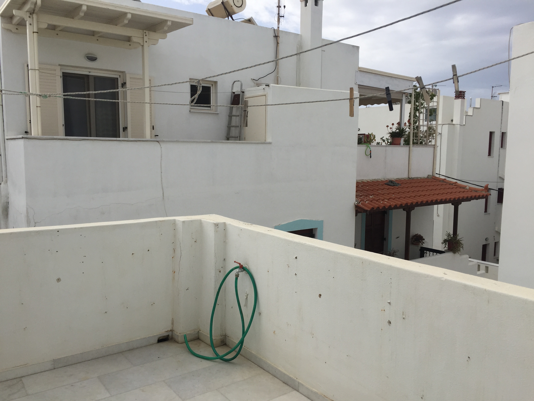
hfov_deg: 61.7
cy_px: 200
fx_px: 447
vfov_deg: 48.2
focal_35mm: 29
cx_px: 267
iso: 32
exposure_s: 1/2475
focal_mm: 4.15
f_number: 2.2
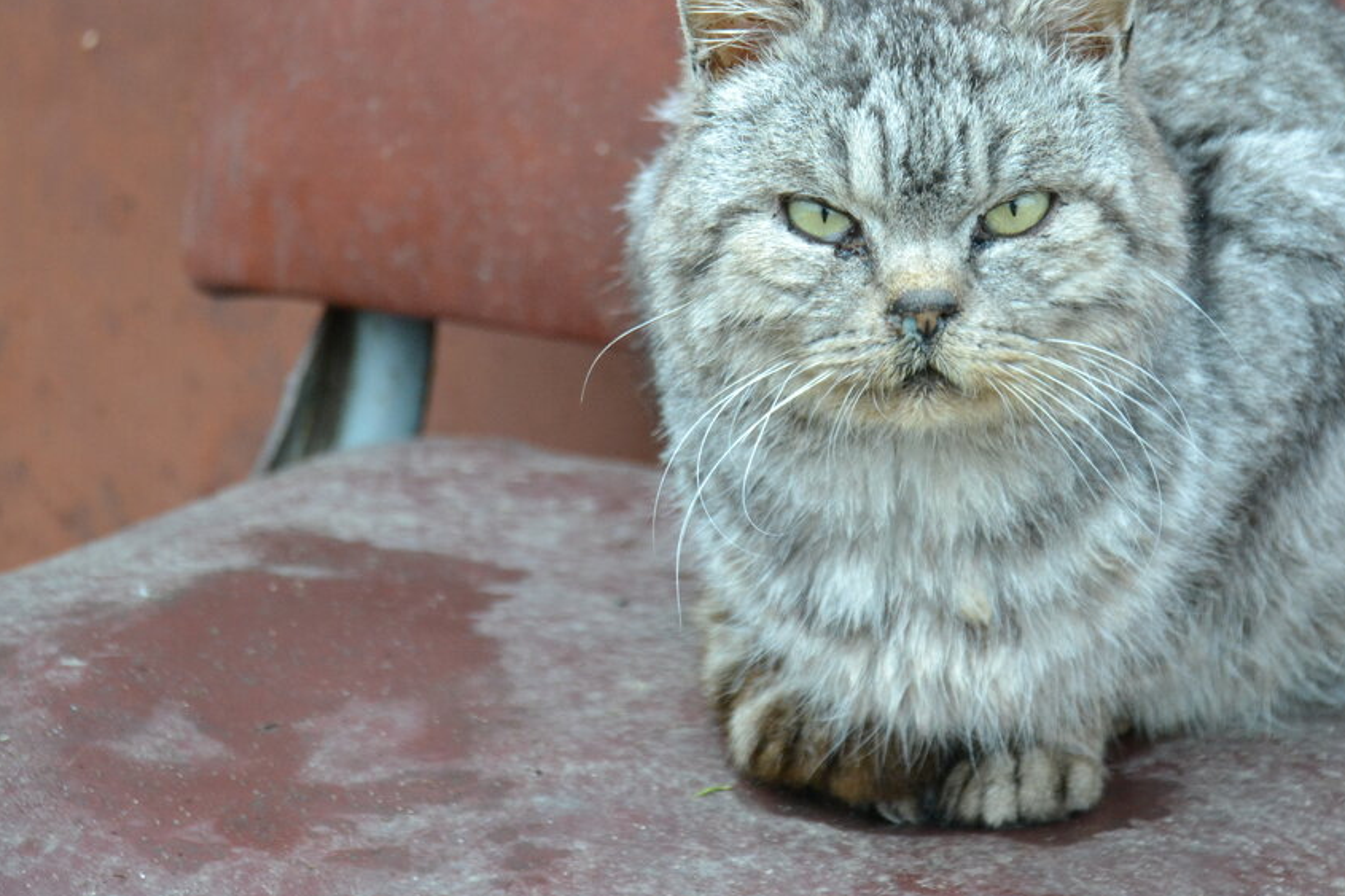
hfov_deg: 9.2
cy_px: 296
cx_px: 923
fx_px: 8356
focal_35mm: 224
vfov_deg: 6.1
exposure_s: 1/60
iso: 1400
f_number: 5.6
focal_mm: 105
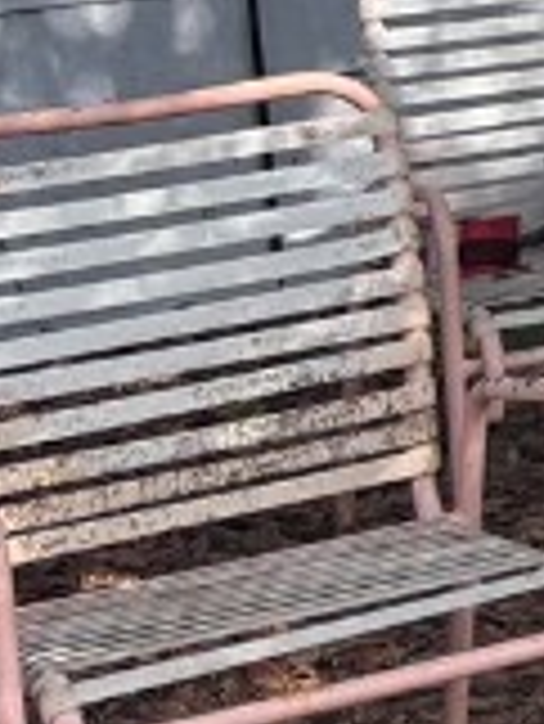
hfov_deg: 6.9
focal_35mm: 165
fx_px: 3453
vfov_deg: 11.2
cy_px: -580
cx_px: 2212
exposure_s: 1/604
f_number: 1.6
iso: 50
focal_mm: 5.96
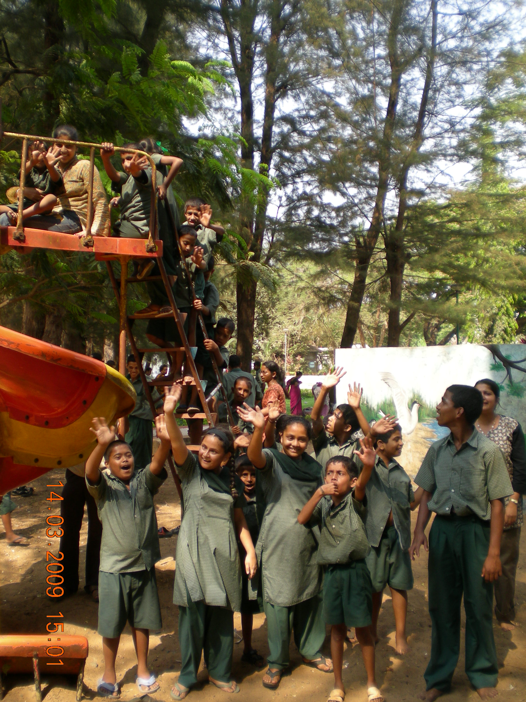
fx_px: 770
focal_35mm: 38
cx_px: 263
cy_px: 351
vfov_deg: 49.0
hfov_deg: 37.7
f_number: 3.1
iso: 50
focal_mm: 6.3
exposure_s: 1/113
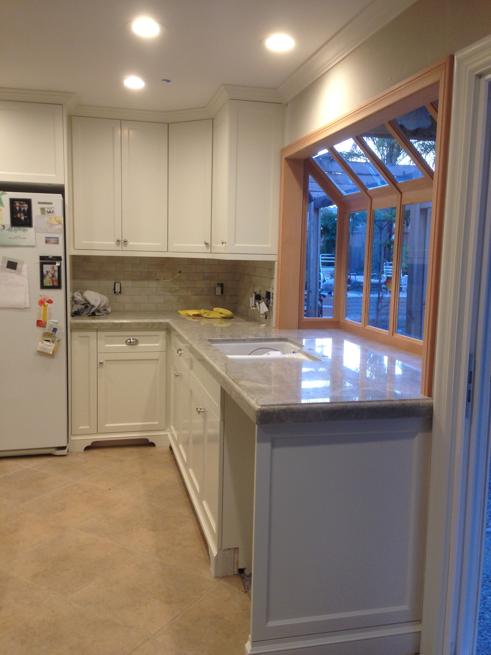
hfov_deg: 42.9
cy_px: 328
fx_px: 624
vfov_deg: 55.4
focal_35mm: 33
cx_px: 246
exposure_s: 1/20
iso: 64
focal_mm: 4.12
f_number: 2.4
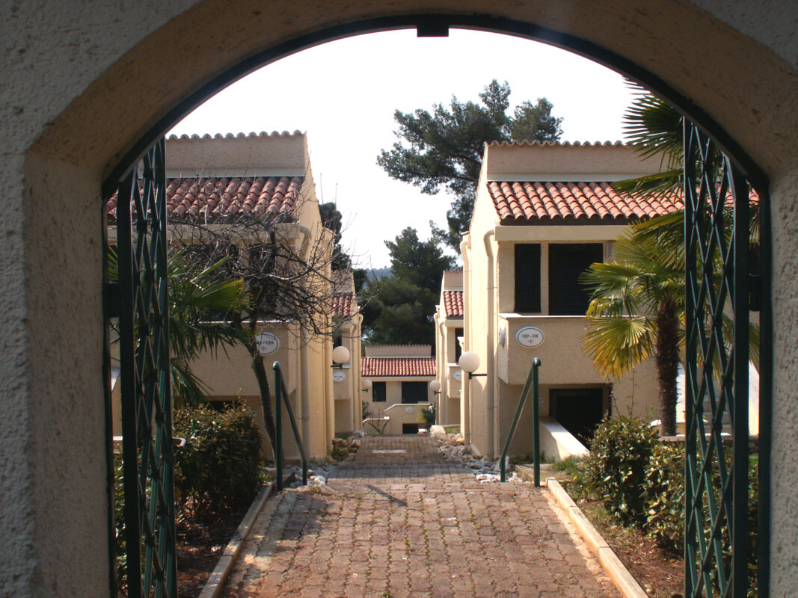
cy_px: 299
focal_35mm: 42
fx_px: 968
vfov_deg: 34.3
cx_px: 399
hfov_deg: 44.8
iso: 50
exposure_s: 1/160
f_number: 7.1
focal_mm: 6.98
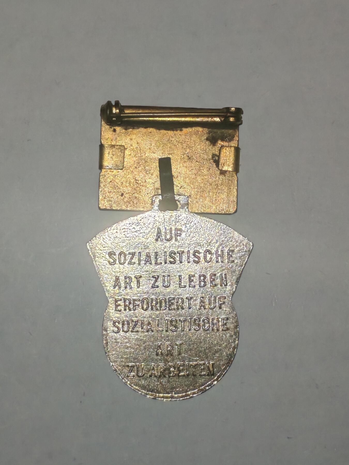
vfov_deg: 20.2
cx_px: 174
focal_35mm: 97
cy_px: 232
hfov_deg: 15.2
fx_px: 1304
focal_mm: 5.52
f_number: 1.95
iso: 50
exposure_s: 1/190
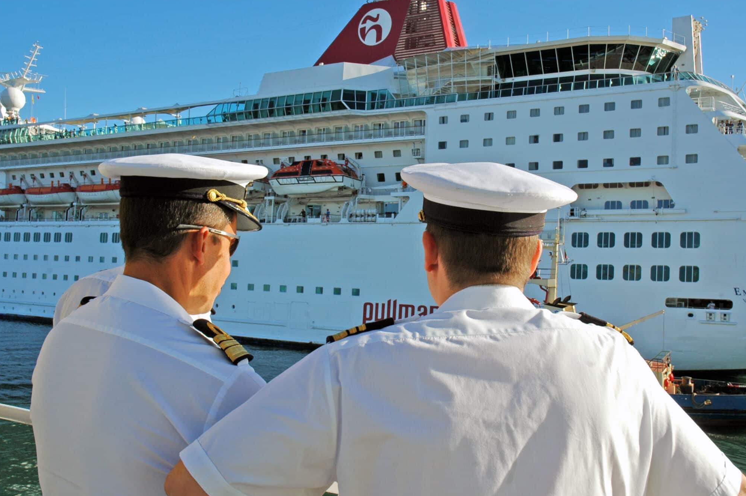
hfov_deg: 51.9
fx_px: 766
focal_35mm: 37
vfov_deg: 35.9
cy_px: 250
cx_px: 367
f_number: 13
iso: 200
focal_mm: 24
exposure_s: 1/200
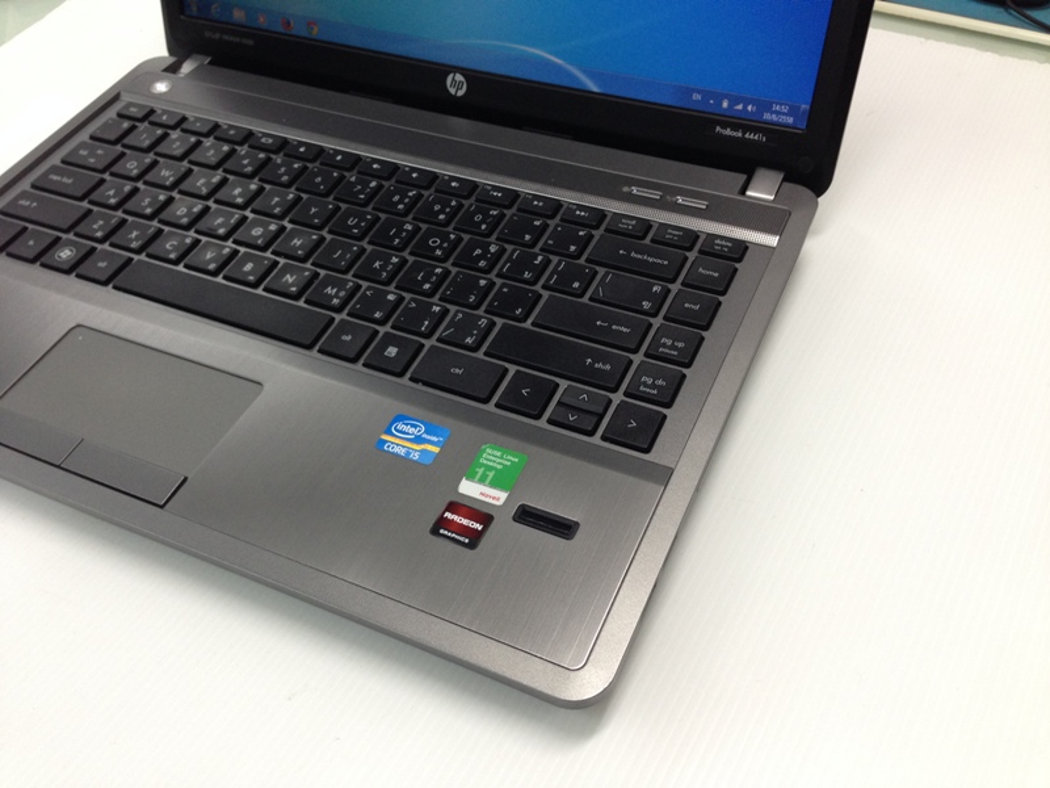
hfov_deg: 55.4
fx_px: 1001
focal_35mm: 33
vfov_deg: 42.9
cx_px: 525
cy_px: 394
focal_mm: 4.12
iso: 100
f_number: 2.4
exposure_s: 1/20
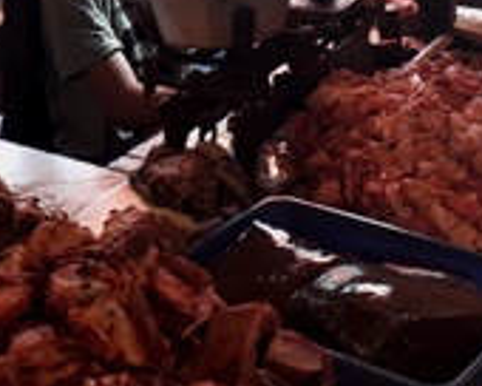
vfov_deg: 14.8
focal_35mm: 99
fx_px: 1412
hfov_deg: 19.3
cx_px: 136
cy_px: -133
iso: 100
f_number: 1.9
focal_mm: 3.6
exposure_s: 1/33
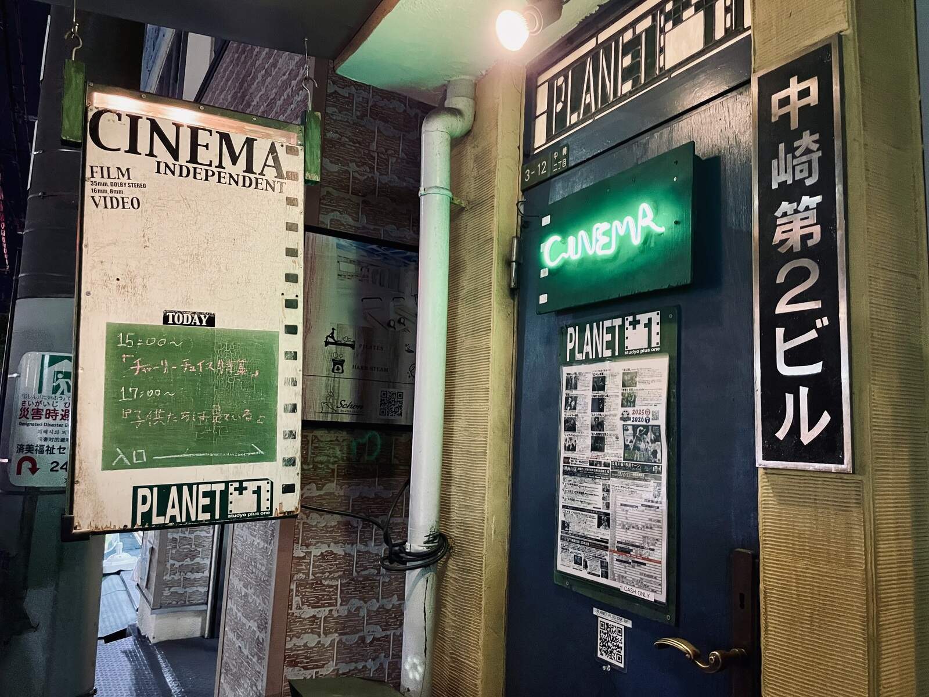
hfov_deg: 67.3
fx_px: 698
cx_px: 464
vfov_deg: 53.1
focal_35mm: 26
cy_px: 348
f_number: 1.6
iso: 500
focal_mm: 4.2
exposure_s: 1/30
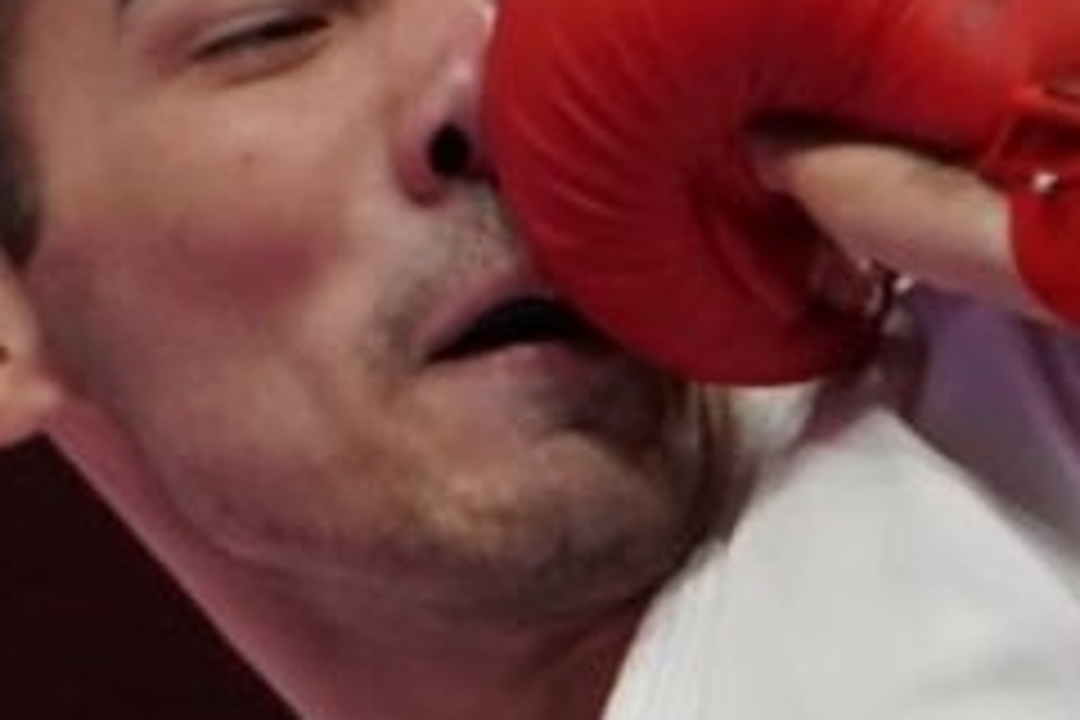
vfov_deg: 0.5
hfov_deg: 0.8
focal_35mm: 2524
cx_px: 2588
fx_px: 75714
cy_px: 1282
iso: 2500
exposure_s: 1/1000
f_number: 4
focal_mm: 225
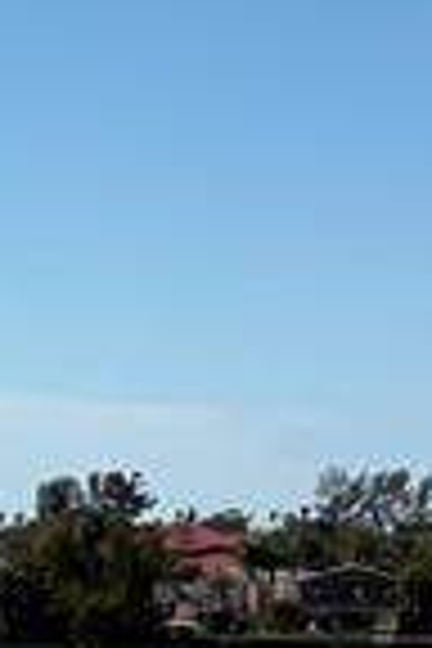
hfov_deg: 6.7
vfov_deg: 10.6
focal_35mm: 192
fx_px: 3456
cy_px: 634
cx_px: -693
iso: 50
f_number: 1.6
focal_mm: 5.96
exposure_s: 1/6329
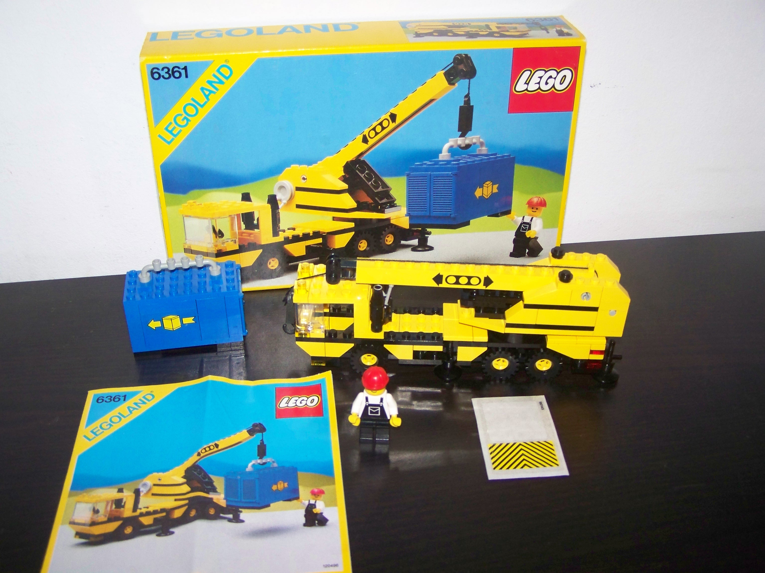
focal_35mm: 38
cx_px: 382
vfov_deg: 37.7
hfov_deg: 49.0
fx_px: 840
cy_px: 286
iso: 200
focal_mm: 6.3
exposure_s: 1/30
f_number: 2.8
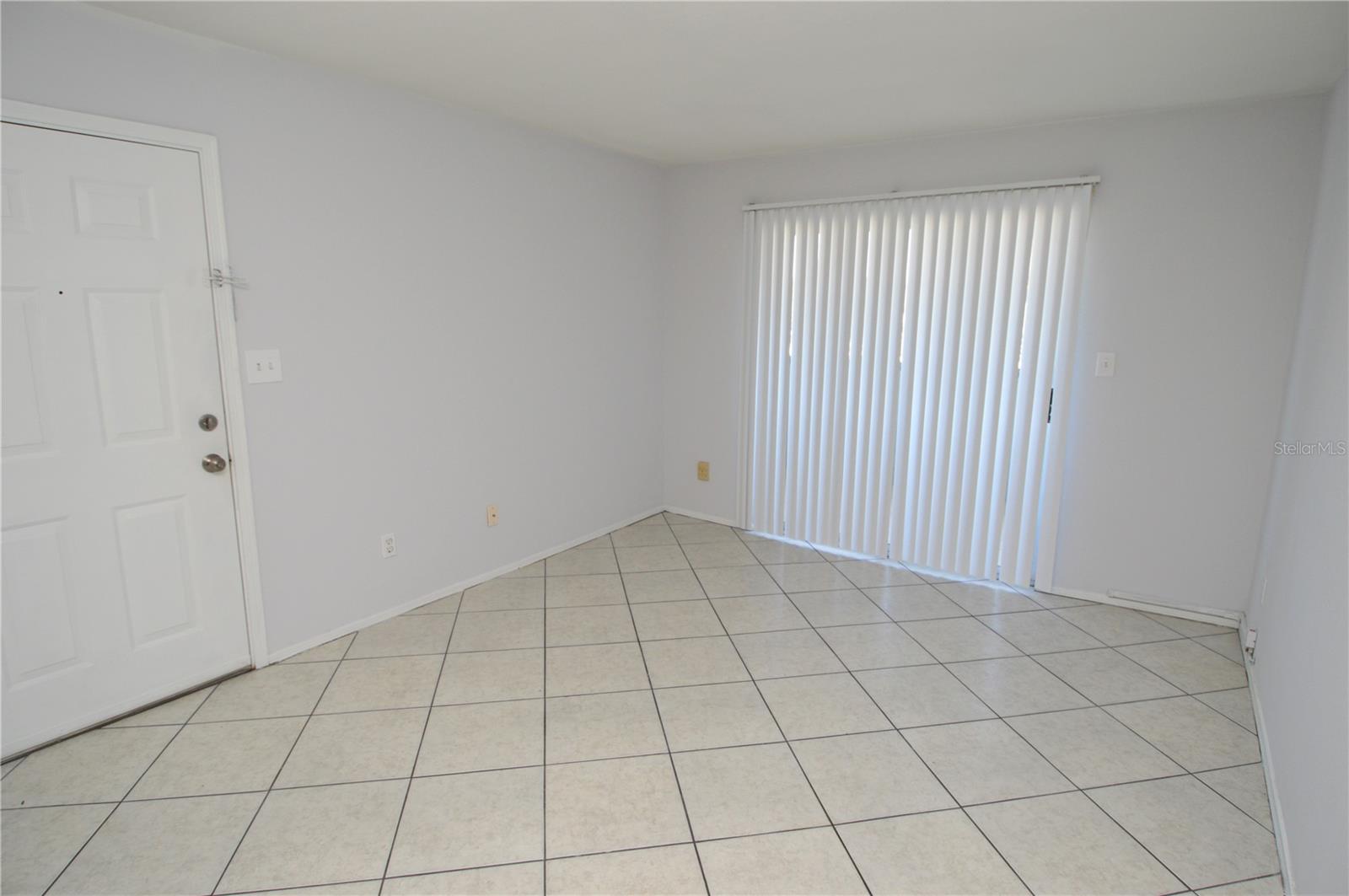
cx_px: 674
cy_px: 448
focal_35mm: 18
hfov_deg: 90.1
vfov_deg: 67.3
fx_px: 674
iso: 450
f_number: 4
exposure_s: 1/60
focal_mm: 12
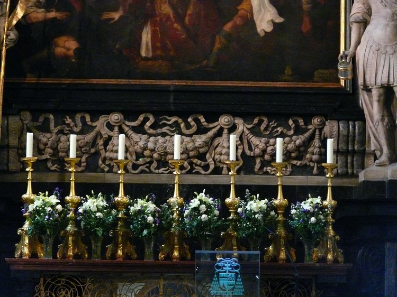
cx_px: 198
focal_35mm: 182
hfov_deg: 10.9
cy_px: 148
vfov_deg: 8.2
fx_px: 2087
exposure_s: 1/6
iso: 800
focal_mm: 38.5
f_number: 3.6
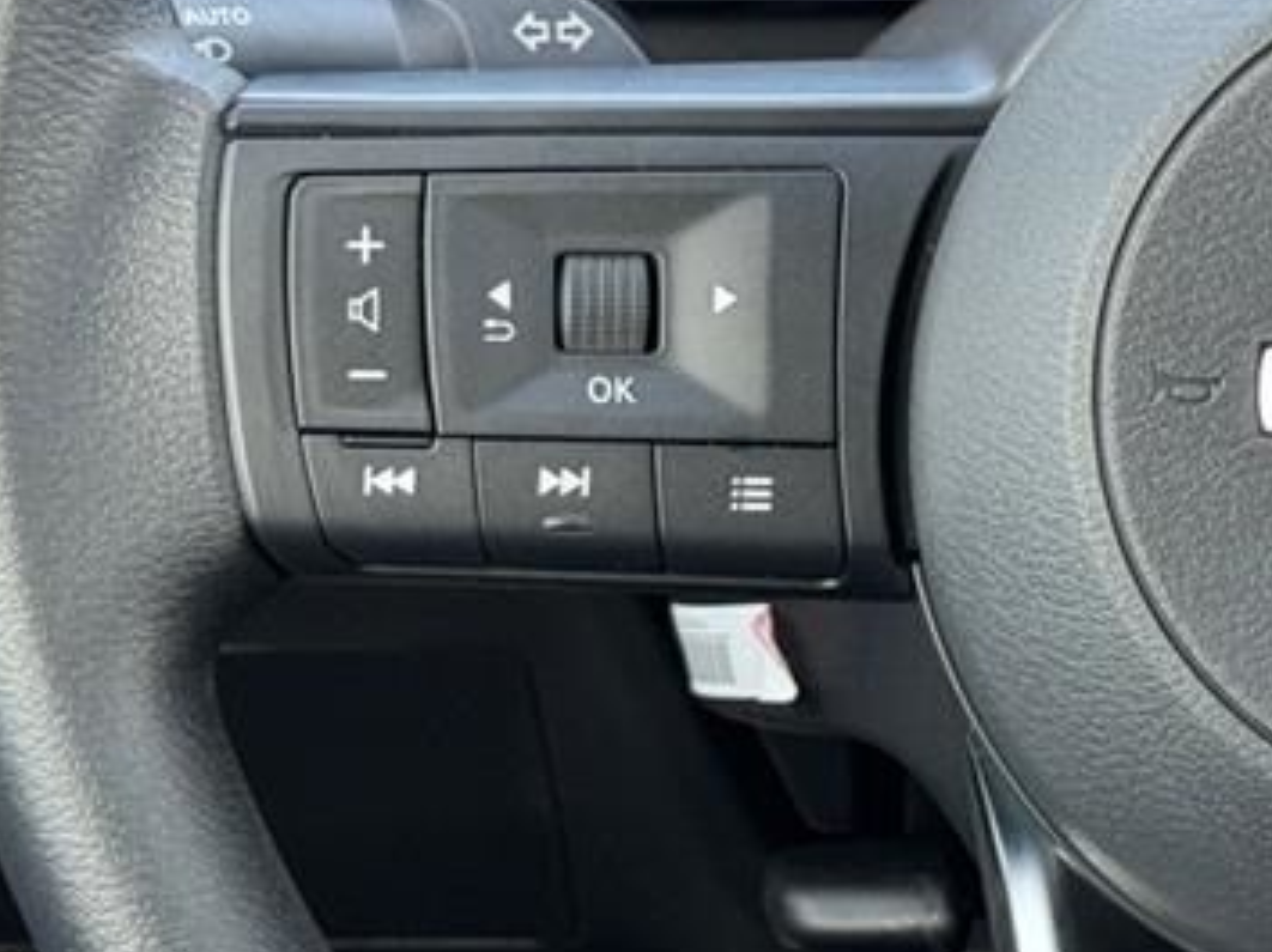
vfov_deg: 10.6
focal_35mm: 139
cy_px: 230
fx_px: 5104
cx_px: 1455
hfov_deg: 13.9
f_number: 1.78
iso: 100
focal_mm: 6.76
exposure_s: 1/88
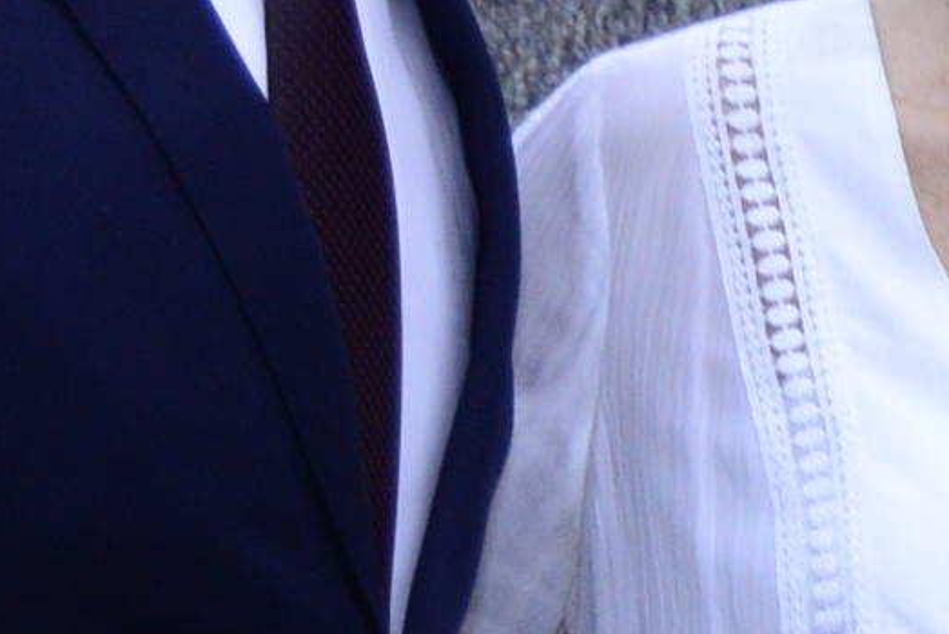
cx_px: 1704
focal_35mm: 259
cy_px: 543
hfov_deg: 7.7
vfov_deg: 5.3
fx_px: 6829
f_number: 4.5
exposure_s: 1/60
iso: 2000
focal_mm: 45
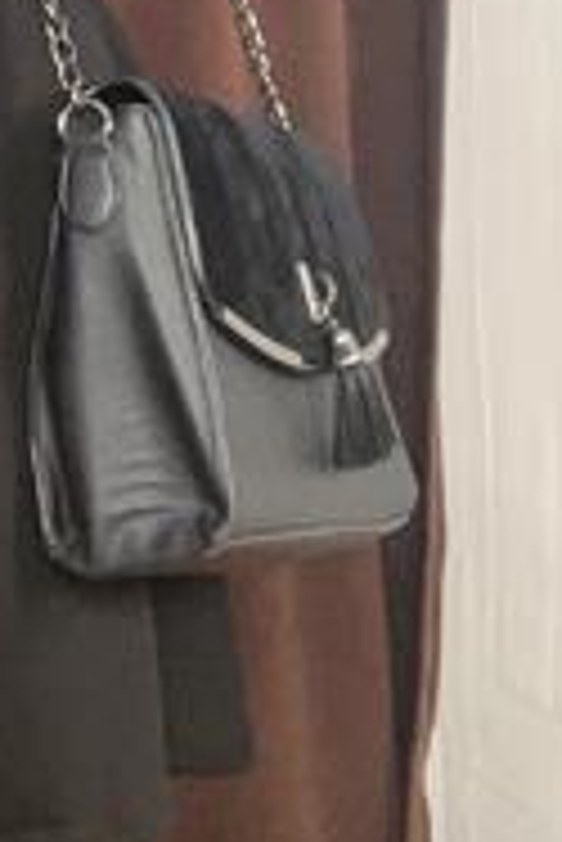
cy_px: -236
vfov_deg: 20.9
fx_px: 2080
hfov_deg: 14.5
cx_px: -238
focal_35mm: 89
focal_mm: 2.71
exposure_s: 1/60
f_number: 2.2
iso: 100
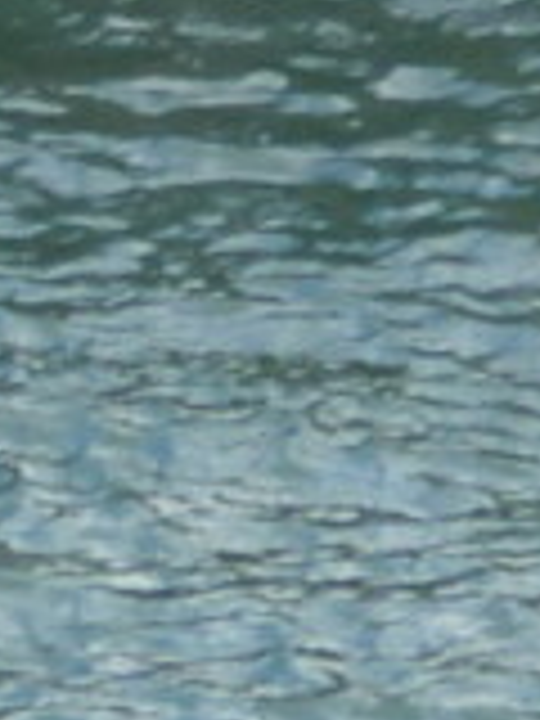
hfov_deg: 0.6
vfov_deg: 0.8
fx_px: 50377
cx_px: -1138
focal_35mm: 2422
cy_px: -1174
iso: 125
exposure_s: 1/125
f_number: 4
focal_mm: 53.7
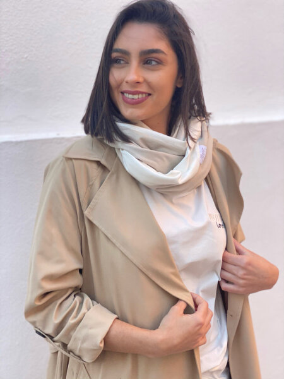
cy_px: 190
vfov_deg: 36.8
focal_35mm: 52
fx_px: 569
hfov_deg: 28.0
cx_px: 142
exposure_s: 1/122
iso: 50
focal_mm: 6
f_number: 2
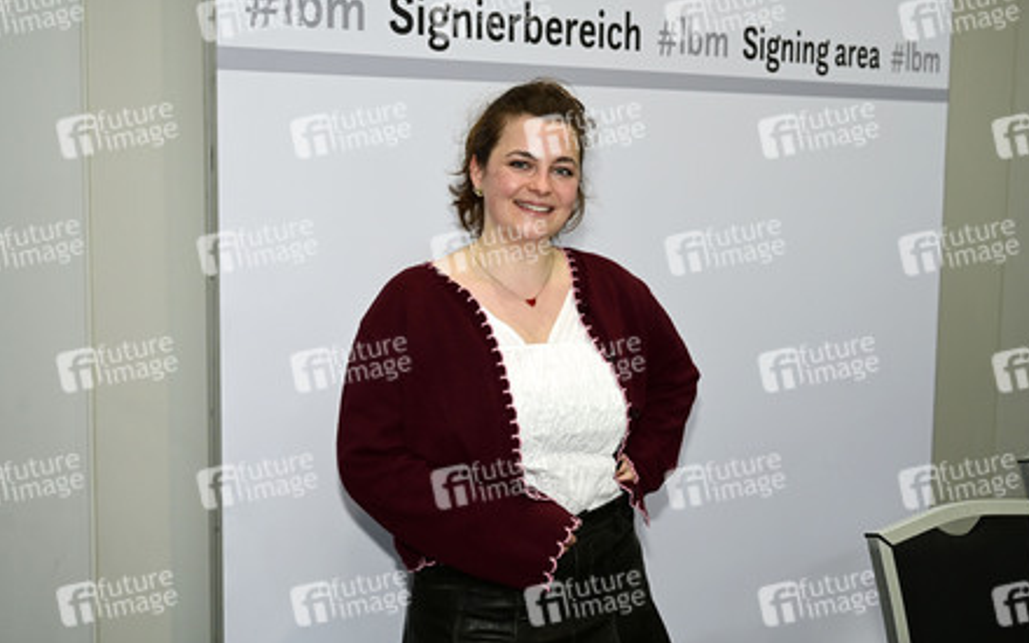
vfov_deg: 26.9
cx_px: 523
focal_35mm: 48
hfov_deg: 41.8
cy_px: 306
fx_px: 1346
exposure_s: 1/200
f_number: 5
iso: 1600
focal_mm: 46
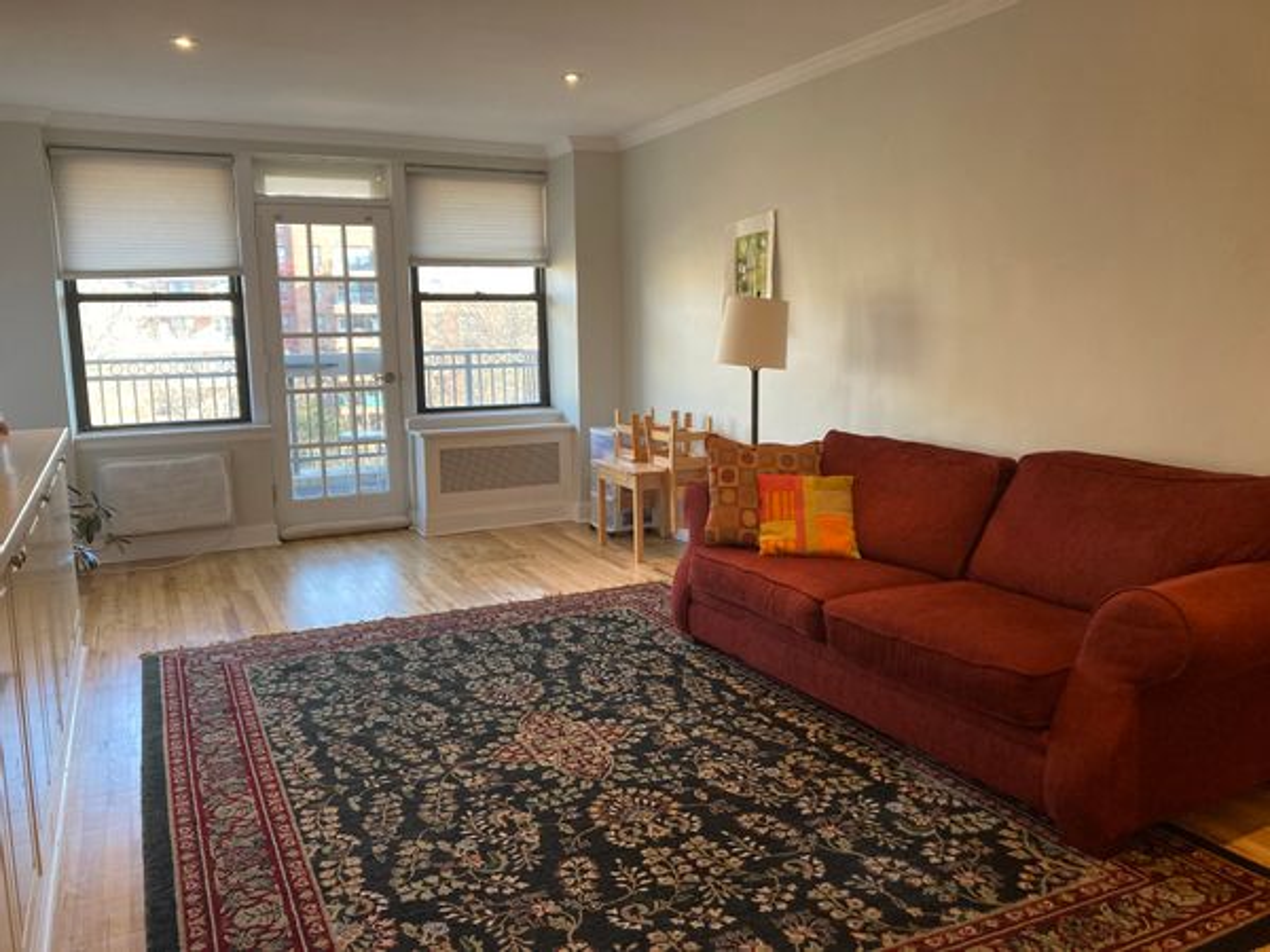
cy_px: 476
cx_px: 635
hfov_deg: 63.4
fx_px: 1027
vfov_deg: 49.7
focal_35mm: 28
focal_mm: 3.99
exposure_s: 1/60
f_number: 1.8
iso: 80
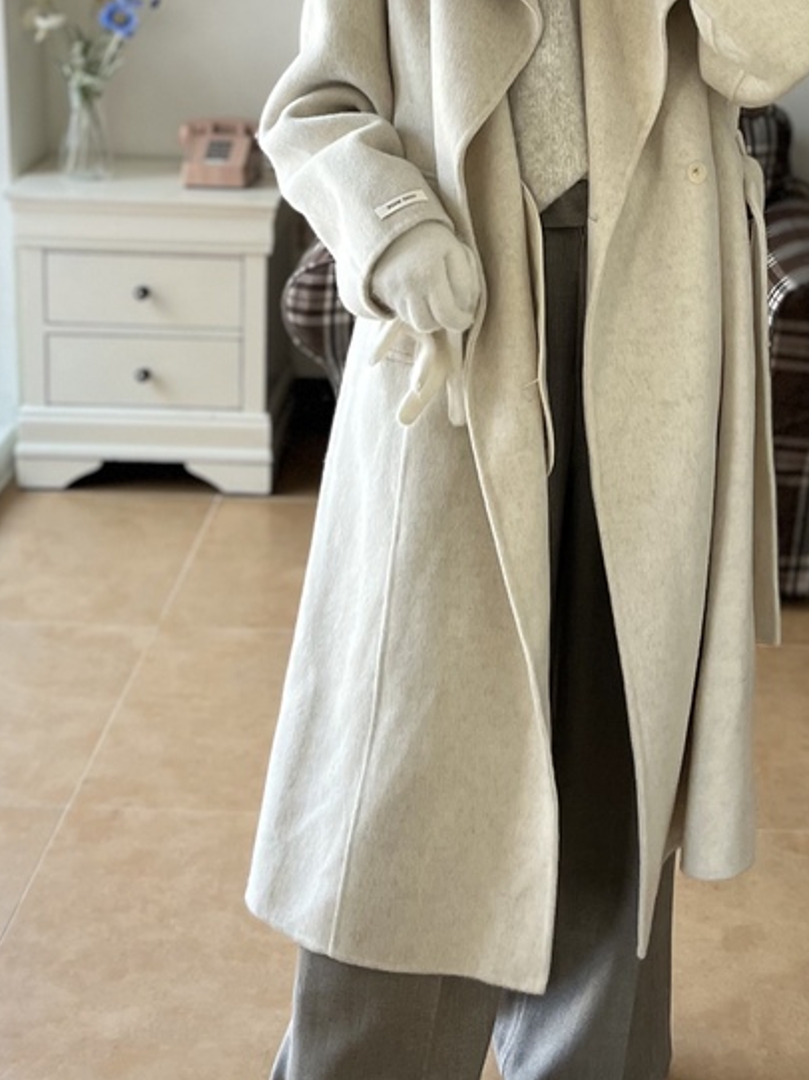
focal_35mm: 48
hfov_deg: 30.2
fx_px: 1497
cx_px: 383
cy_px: 389
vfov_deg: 39.3
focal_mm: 5.1
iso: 125
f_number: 1.6
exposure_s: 1/121
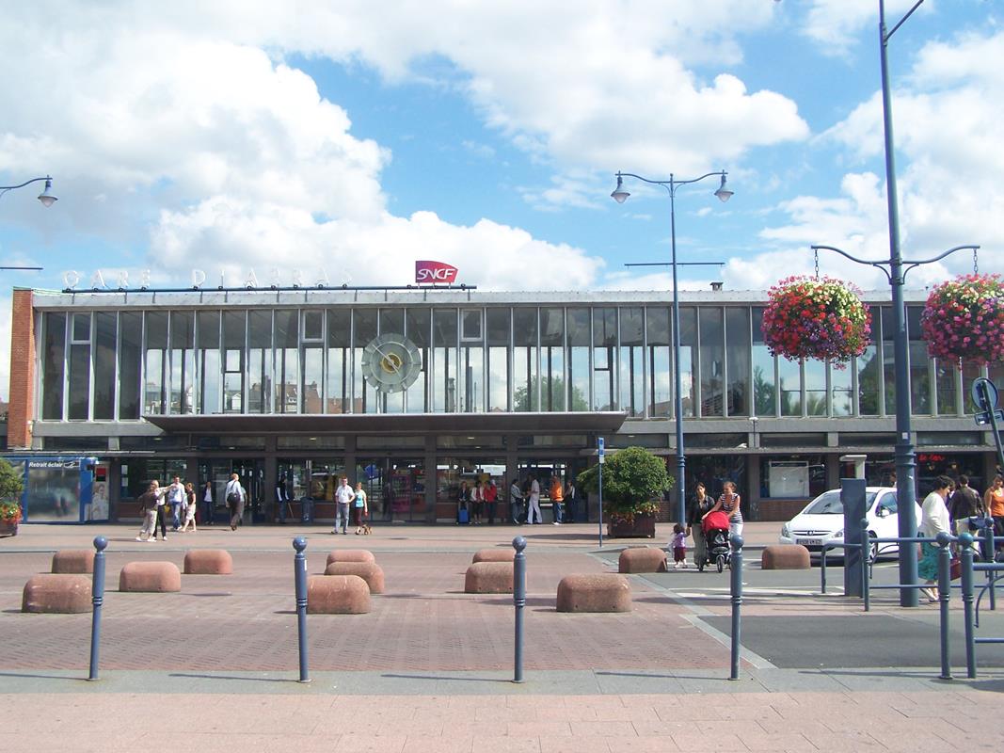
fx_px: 1102
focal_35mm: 38
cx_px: 502
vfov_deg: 37.7
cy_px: 376
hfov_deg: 49.0
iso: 80
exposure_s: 1/640
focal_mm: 6.3
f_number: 4
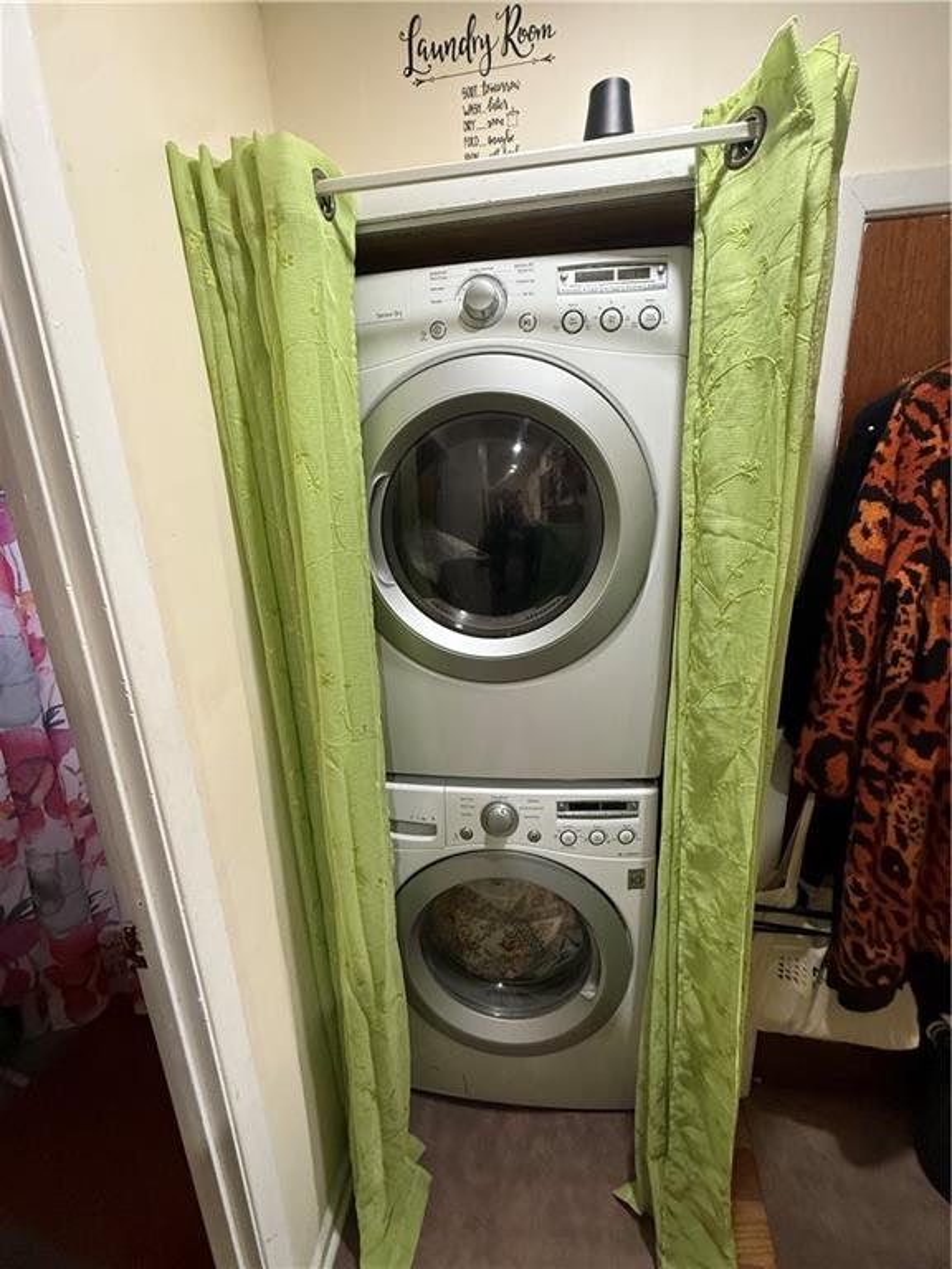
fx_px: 513
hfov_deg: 85.7
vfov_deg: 102.1
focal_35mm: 14
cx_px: 476
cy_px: 634
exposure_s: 1/60
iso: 320
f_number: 2.2
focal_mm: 2.22
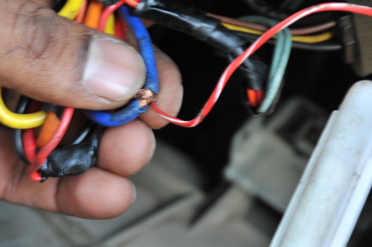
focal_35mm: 174
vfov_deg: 7.9
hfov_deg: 11.8
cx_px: 160
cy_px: 146
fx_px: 1795
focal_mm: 80
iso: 500
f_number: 11
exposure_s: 1/8
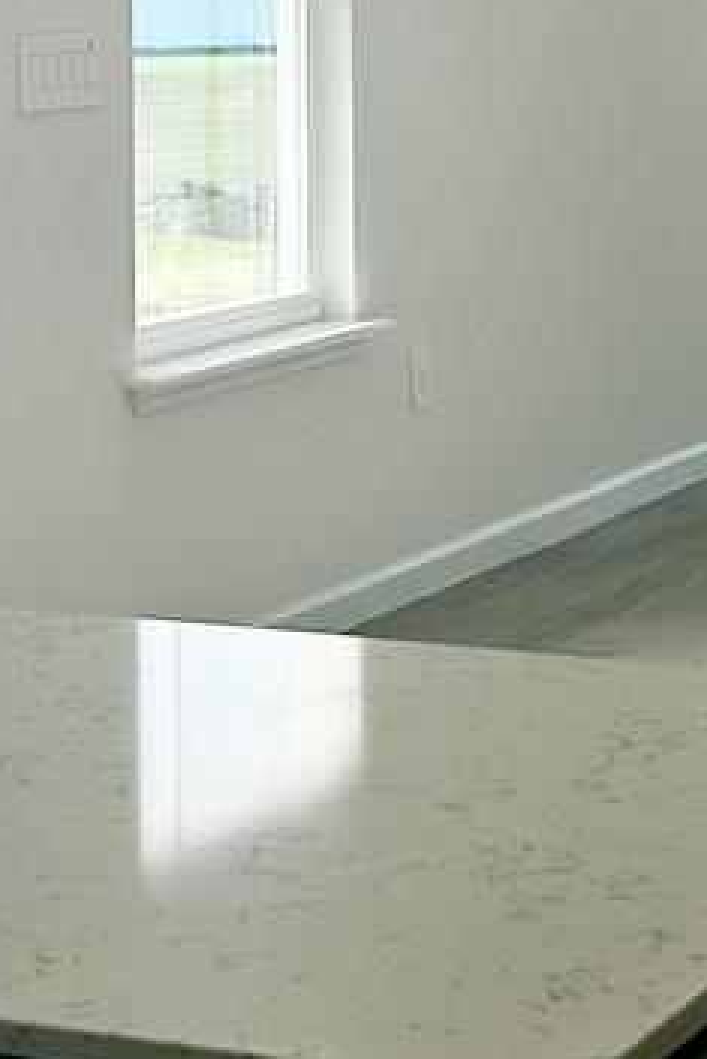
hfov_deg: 11.2
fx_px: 3620
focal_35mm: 123
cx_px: 349
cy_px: -39
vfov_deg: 16.3
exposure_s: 1/567
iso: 50
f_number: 1.5
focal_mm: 5.7
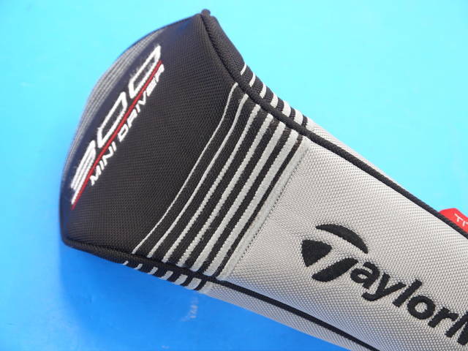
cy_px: 176
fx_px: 676
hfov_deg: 38.2
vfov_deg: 29.1
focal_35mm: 50
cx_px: 234
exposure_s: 1/60
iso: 500
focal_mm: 25
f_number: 4.6
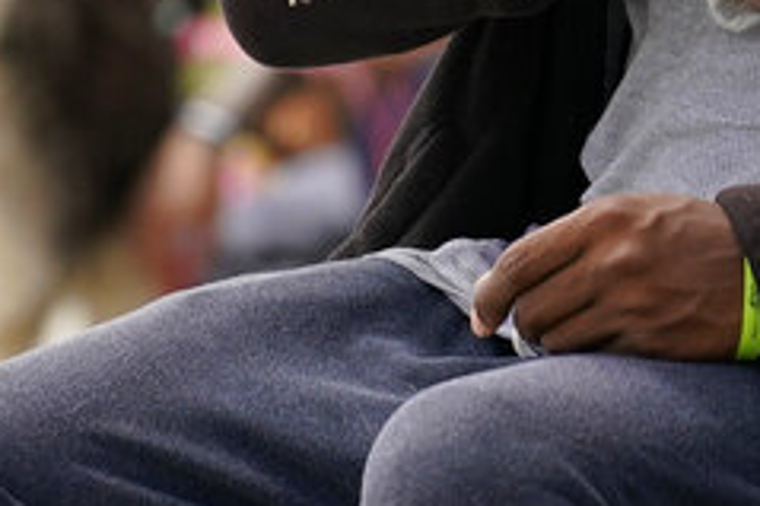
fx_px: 18079
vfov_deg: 1.6
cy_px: -361
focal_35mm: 857
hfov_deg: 2.4
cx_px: 569
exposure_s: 1/2500
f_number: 5
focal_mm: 200
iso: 800
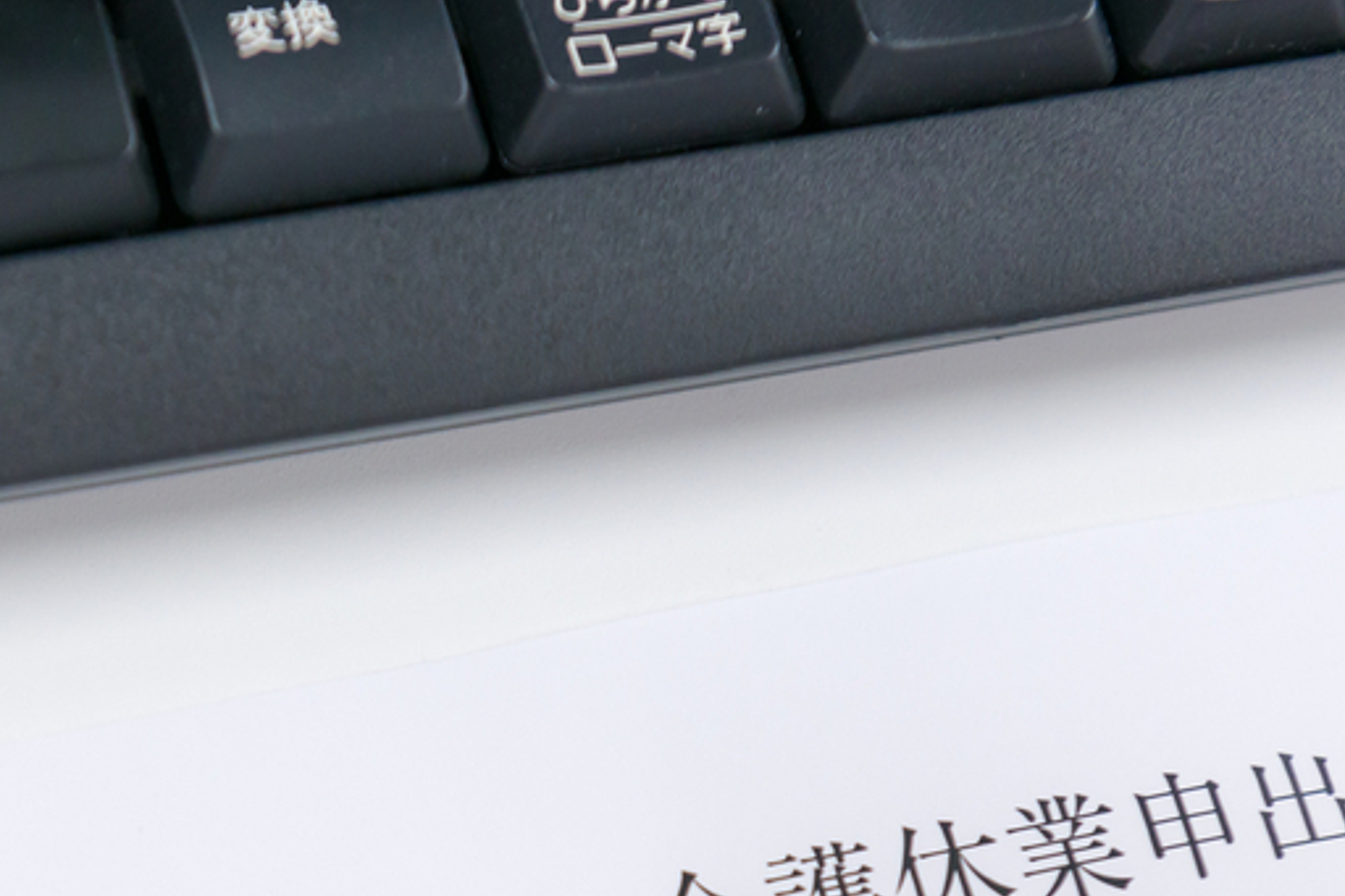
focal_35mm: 164
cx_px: 363
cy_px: 1009
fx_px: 6125
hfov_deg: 12.5
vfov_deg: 8.3
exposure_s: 1/125
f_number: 5
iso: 640
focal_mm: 70
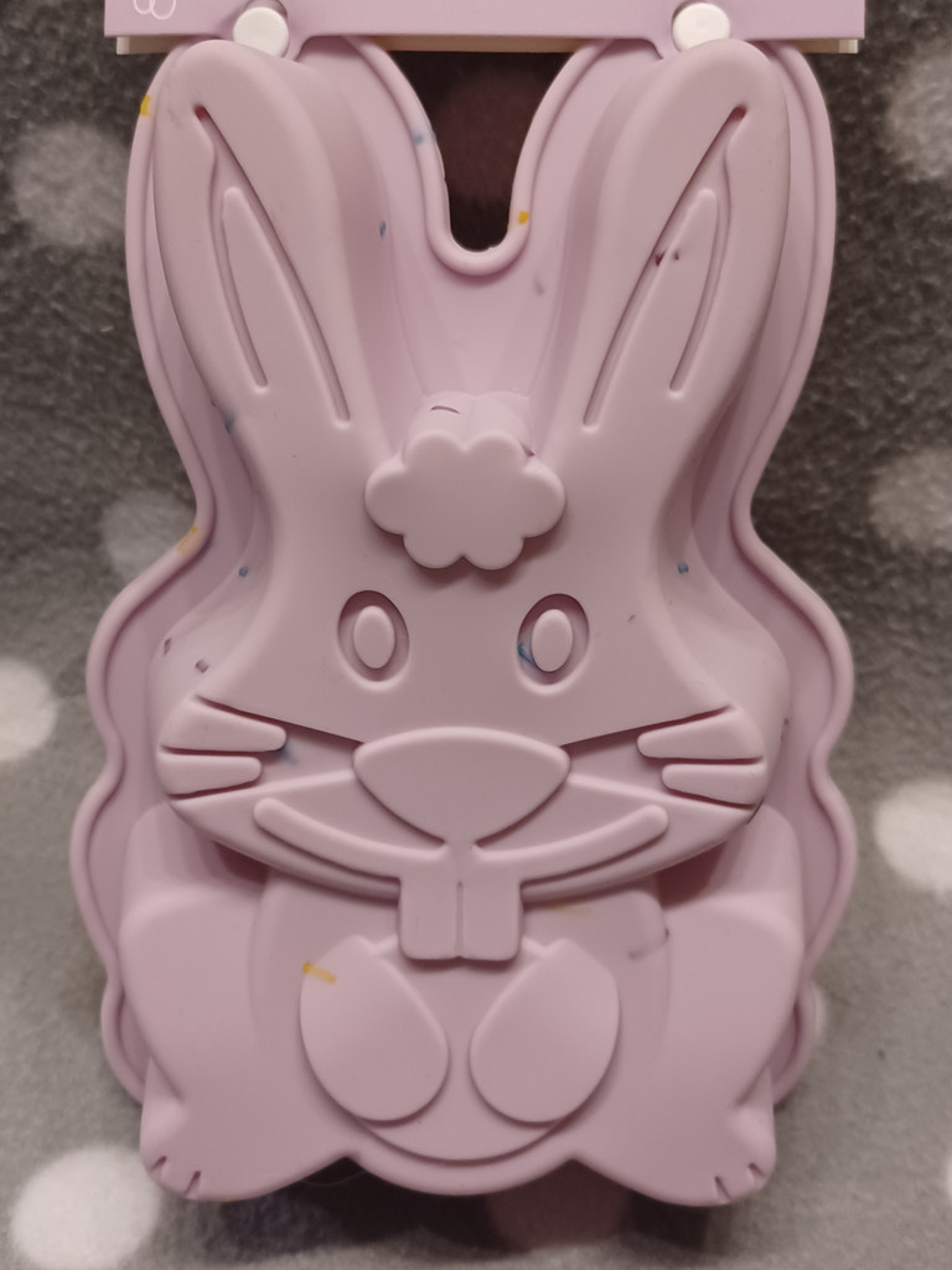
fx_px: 917
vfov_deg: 69.4
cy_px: 635
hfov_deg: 54.9
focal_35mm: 25
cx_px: 476
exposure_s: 1/25
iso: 640
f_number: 1.8
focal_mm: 4.6
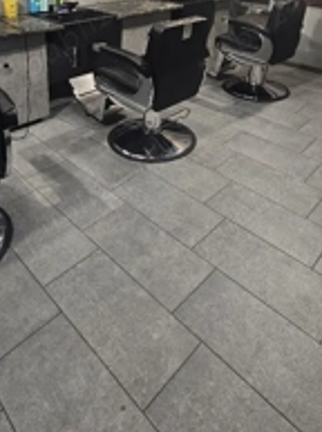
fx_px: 336
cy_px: 49
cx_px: 139
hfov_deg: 51.0
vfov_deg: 57.0
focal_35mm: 27
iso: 50
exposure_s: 1/50.3
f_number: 2.2
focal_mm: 2.2
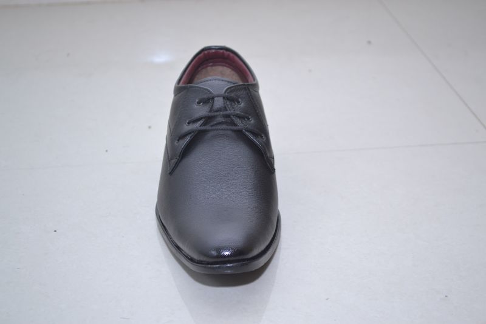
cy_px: 162
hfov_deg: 28.1
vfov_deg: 18.9
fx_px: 972
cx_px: 243
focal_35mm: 72
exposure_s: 1/125
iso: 400
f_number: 5.6
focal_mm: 48
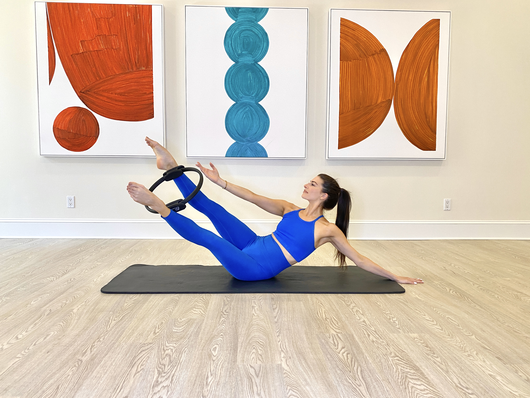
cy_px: 199
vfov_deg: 53.1
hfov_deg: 67.3
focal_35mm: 26
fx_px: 398
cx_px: 265
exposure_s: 1/60
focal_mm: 4.25
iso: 100
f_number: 1.8
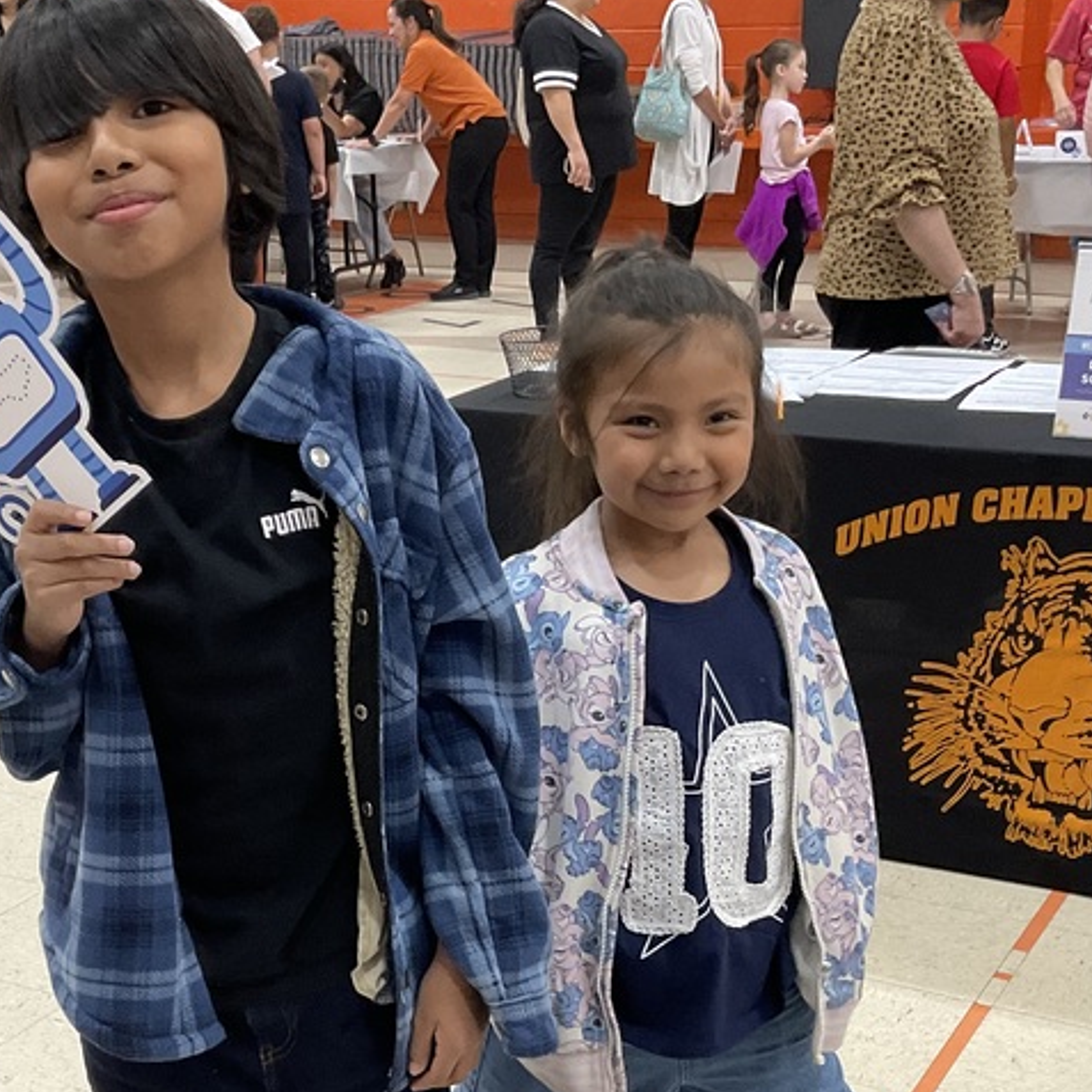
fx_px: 1963
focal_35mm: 55
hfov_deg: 31.1
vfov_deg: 30.5
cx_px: 478
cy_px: 845
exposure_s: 1/60
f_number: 1.8
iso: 125
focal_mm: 3
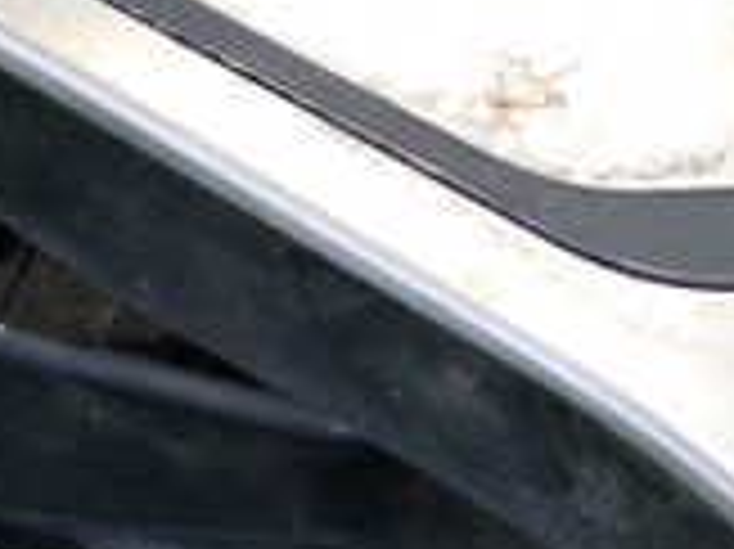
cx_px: 311
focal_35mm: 151
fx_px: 3199
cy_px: 220
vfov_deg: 9.8
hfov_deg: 13.1
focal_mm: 7.31
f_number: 2.8
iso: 1000
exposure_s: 1/125
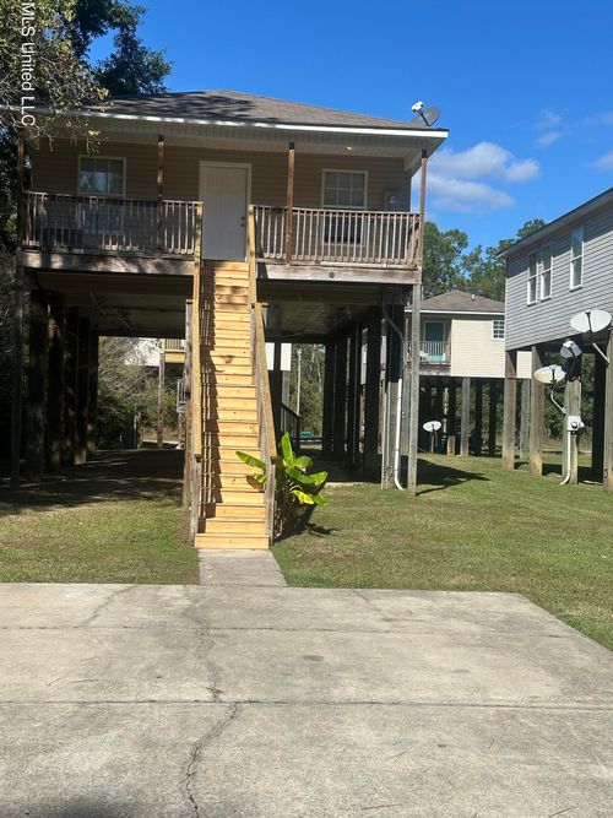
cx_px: 306
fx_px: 1134
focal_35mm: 48
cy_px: 409
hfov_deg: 30.3
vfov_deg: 39.7
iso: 64
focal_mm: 6.86
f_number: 1.78
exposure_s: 1/4367
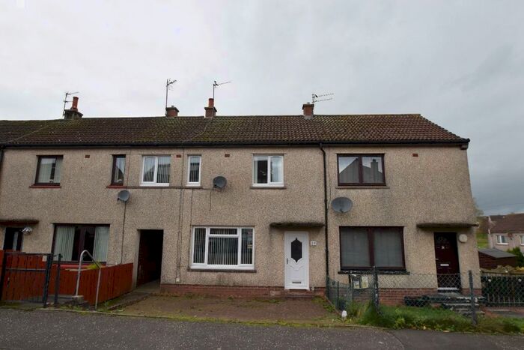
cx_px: 262
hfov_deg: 81.2
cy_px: 175
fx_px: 306
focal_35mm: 21
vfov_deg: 59.5
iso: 400
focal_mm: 14
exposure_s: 1/200
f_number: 7.1
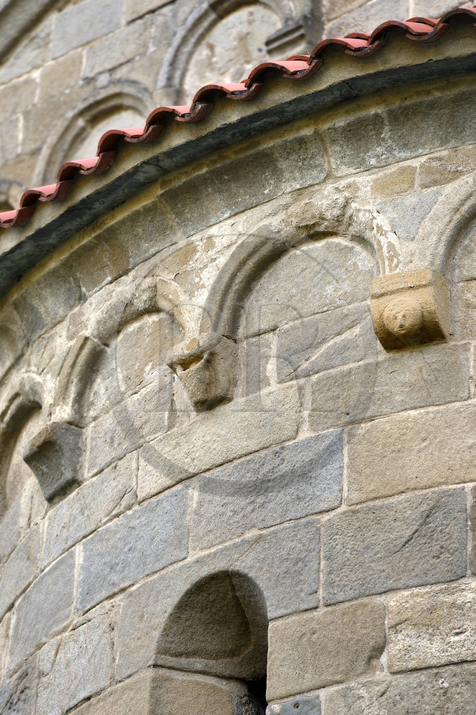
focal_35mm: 200
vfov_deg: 10.3
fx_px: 3971
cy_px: 358
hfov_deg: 6.9
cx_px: 238
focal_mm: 200
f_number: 4.5
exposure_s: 1/250
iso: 200
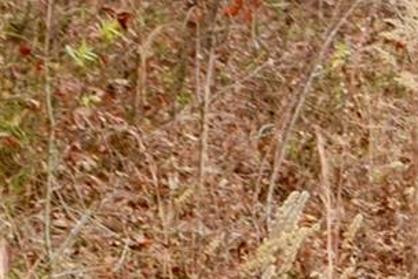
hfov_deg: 10.1
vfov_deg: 7.5
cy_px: 35
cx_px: 943
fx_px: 2114
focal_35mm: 182
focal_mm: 18
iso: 100
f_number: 7.1
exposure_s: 1/200
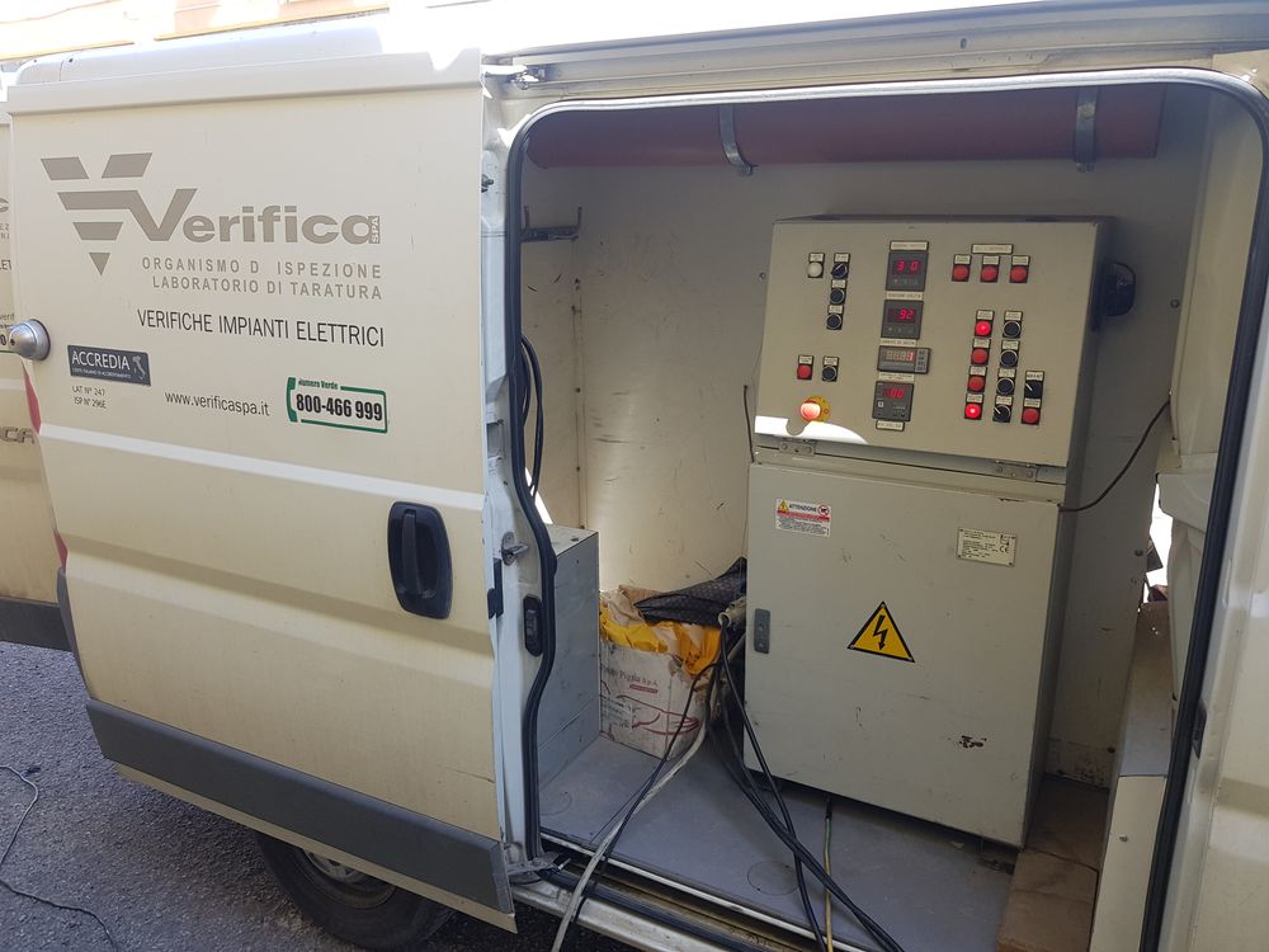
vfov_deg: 53.1
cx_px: 634
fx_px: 953
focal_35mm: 26
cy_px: 476
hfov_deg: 67.3
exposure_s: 1/180
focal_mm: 4.2
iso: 40
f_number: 1.7
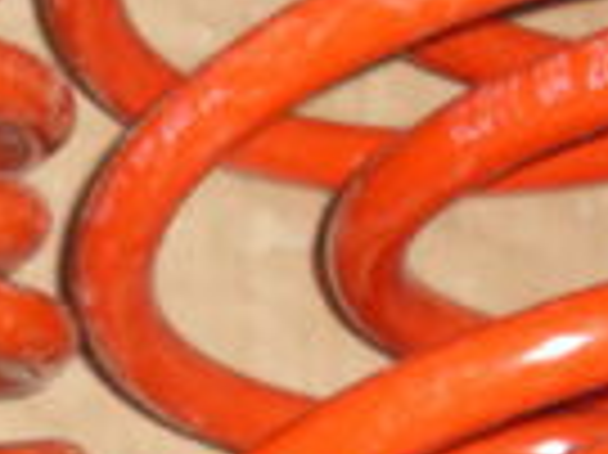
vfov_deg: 8.2
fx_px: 3159
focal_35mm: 180
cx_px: -198
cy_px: 450
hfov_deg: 10.7
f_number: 2.8
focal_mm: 6.2
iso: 100
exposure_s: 1/60
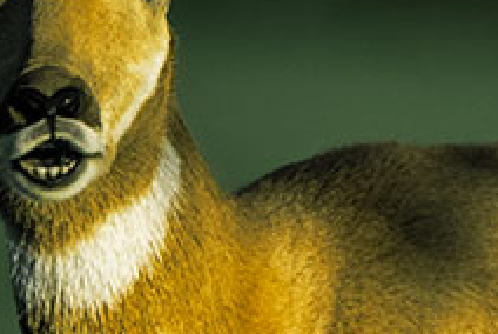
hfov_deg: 0.7
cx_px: 289
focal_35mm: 2824
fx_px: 39119
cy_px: 36
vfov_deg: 0.5
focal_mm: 1200
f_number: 13
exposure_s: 1/1250
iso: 1600
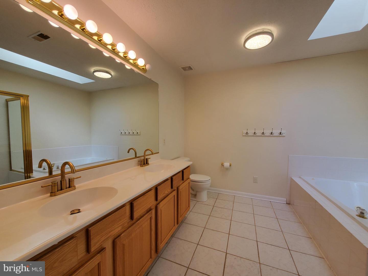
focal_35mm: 13
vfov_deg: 89.9
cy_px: 138
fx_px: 138
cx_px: 184
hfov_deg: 106.2
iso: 80
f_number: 2.2
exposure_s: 1/120
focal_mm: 1.8
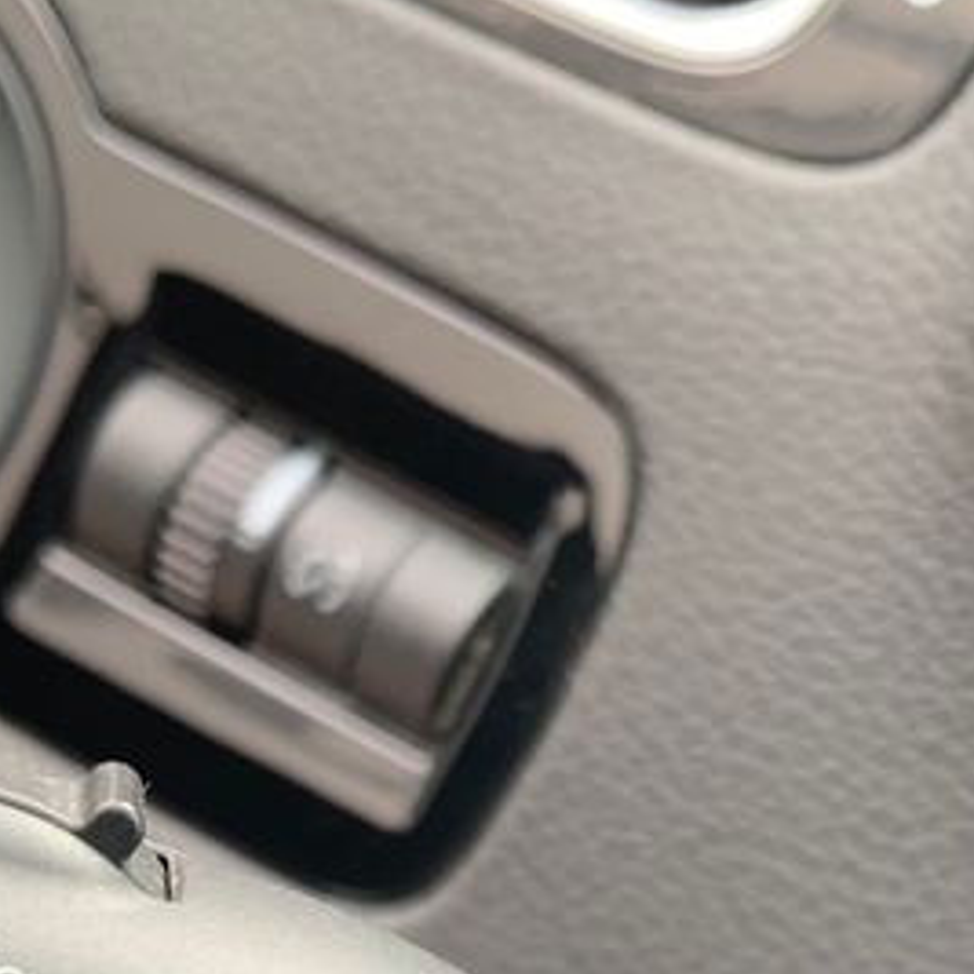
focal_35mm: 88
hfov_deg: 19.6
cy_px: 1124
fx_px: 2801
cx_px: 711
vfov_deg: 18.8
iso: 50
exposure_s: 1/121
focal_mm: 4.25
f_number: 1.8
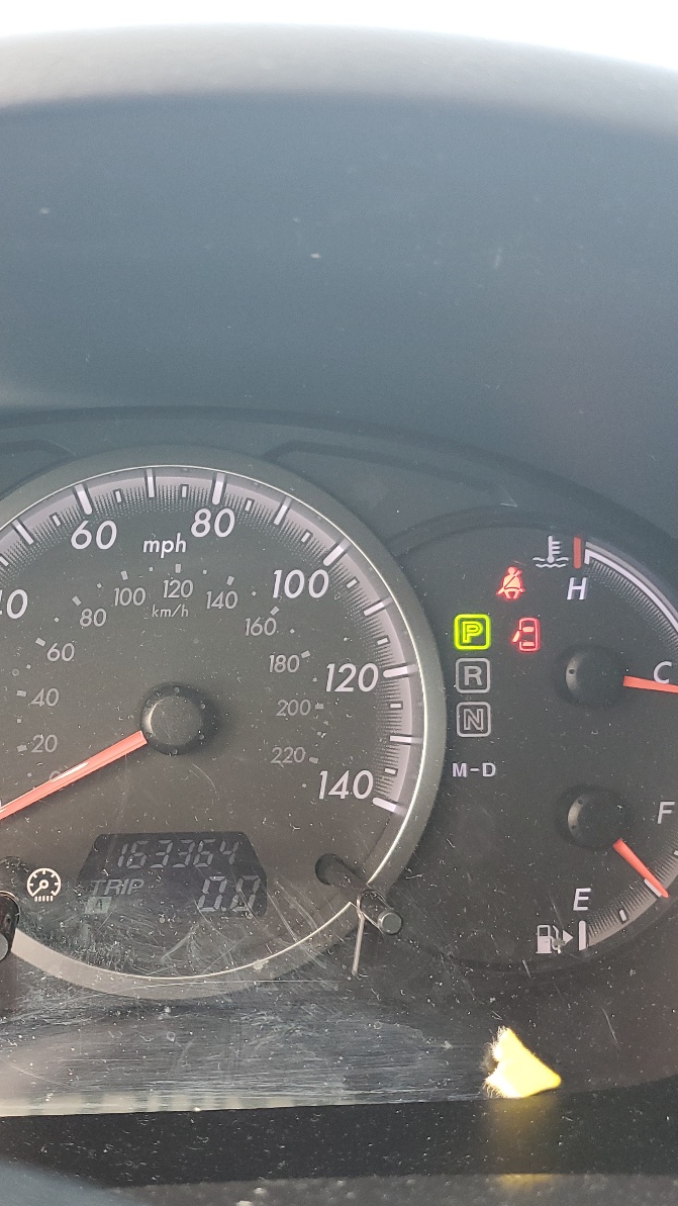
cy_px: 606
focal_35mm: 38
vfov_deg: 52.8
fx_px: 1215
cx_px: 132
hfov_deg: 30.4
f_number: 1.5
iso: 85
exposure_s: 1/60.2
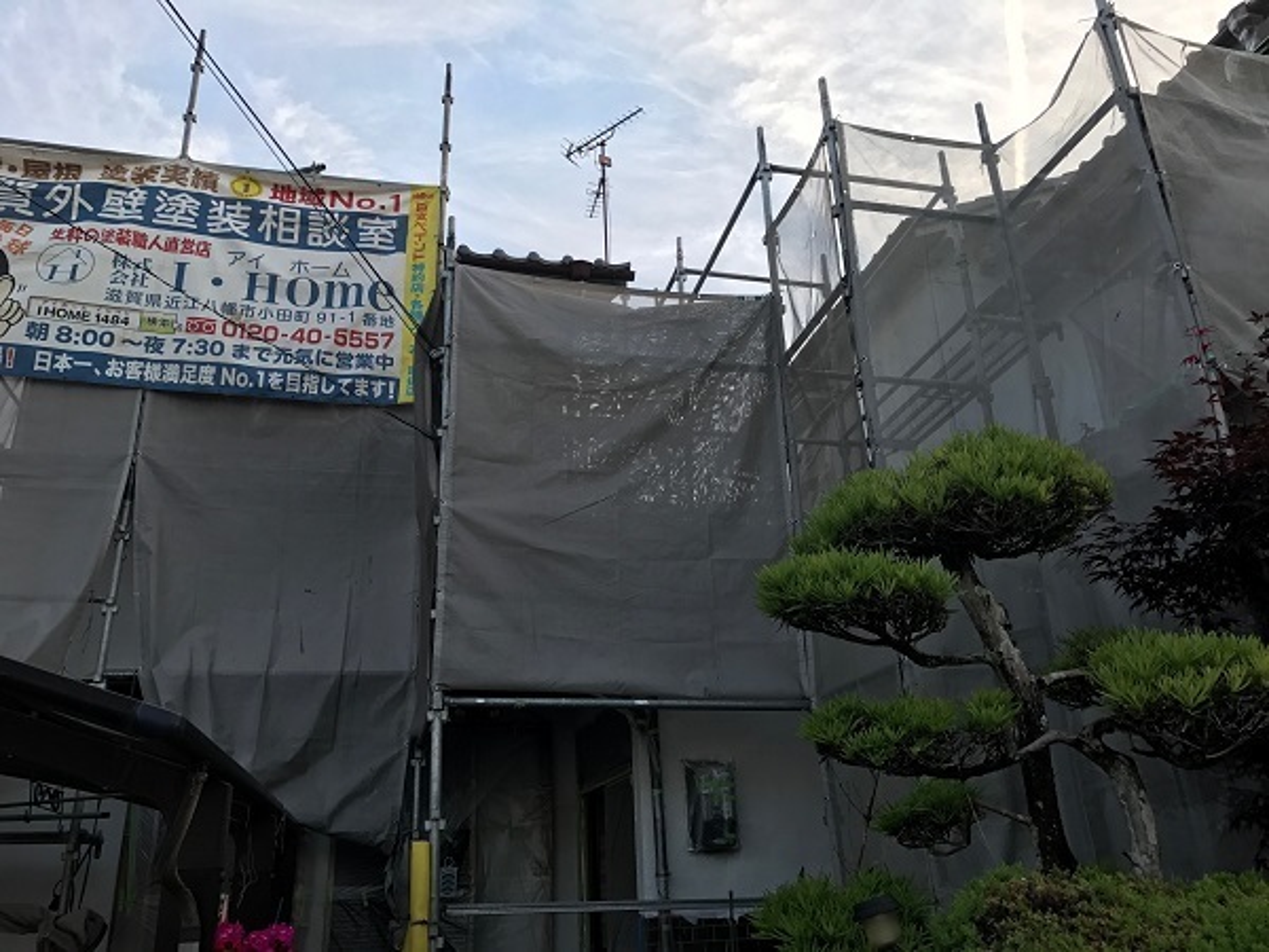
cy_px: 476
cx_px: 634
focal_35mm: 28
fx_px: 1026
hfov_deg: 63.4
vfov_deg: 49.7
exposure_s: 1/431
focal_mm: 3.99
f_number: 1.8
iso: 20
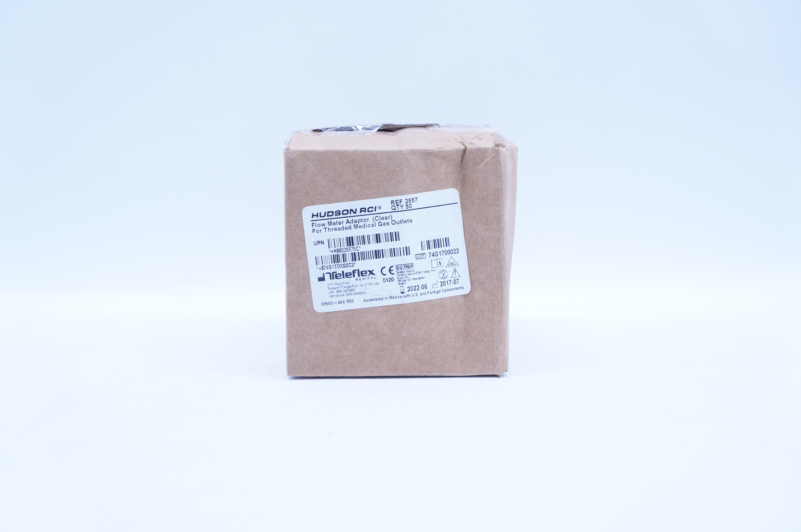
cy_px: 266
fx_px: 1167
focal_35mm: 52
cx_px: 400
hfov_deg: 37.9
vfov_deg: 25.7
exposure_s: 1/160
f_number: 4.5
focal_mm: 35
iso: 800
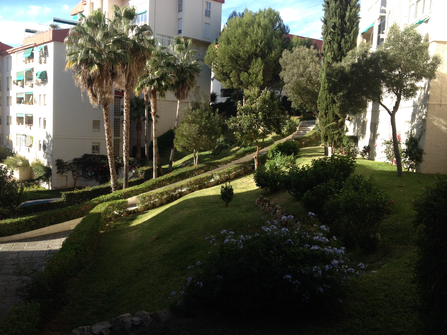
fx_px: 452
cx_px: 224
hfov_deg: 52.6
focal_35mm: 35
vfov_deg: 40.7
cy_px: 168
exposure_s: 1/608
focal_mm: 4.28
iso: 50
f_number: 2.4
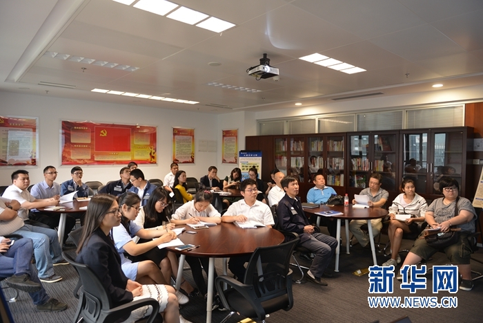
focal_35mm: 24
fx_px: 322
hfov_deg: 73.7
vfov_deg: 53.2
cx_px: 242
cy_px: 162
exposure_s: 1/30
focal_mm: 24
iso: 400
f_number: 2.8
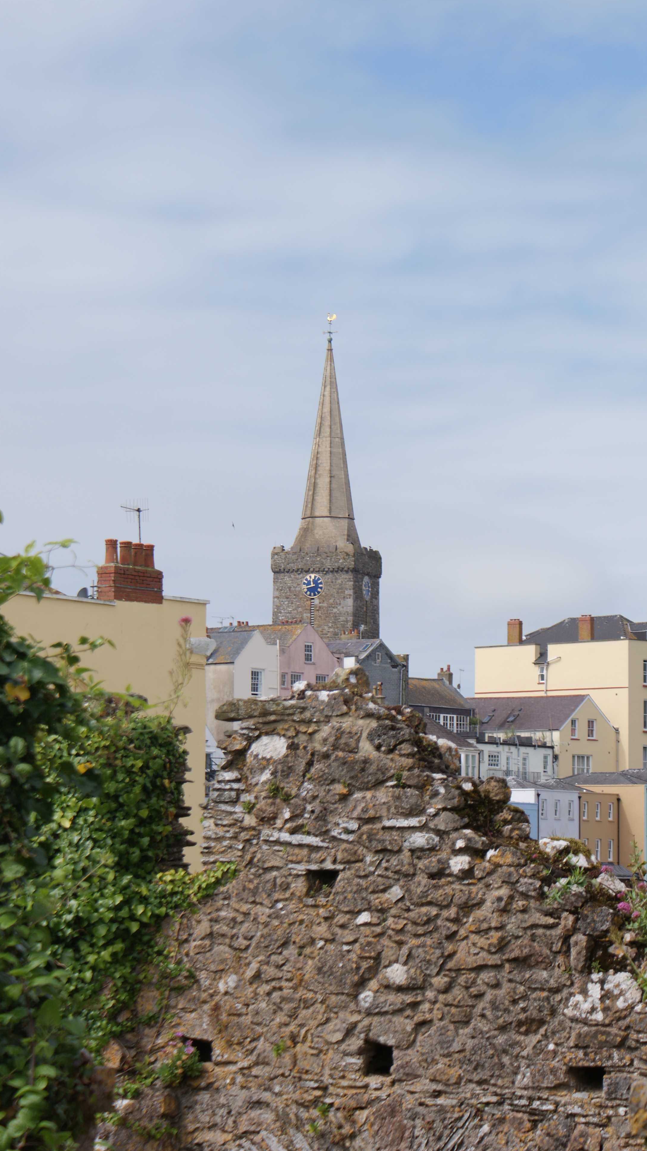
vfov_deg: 19.3
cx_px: 301
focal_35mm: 111
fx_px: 3386
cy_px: 578
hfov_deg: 10.9
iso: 100
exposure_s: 1/250
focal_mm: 70
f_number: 9
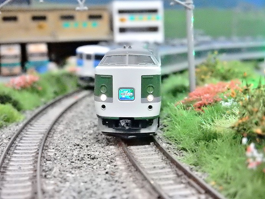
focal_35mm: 61
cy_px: 99
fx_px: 467
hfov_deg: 31.7
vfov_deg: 24.0
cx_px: 134
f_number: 4.5
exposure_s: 1/100
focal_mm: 10.7
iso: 3200
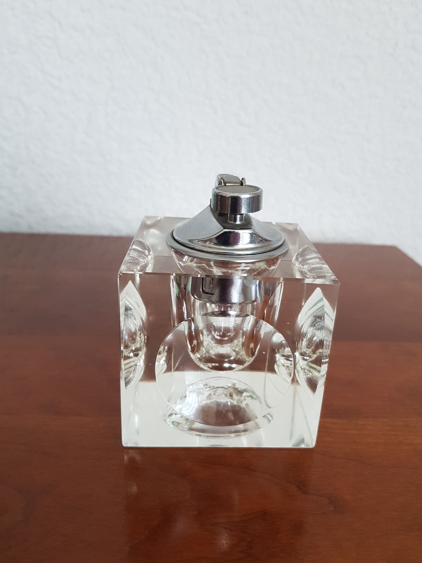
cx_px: 210
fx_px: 439
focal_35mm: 27
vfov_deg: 65.3
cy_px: 285
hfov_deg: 51.4
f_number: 1.7
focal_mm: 4.2
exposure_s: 1/50
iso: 160
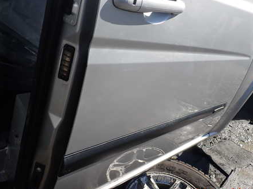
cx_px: 153
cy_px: 72
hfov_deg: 45.5
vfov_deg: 35.0
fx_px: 300
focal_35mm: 41
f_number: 3.2
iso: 100
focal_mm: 5.4
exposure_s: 1/640
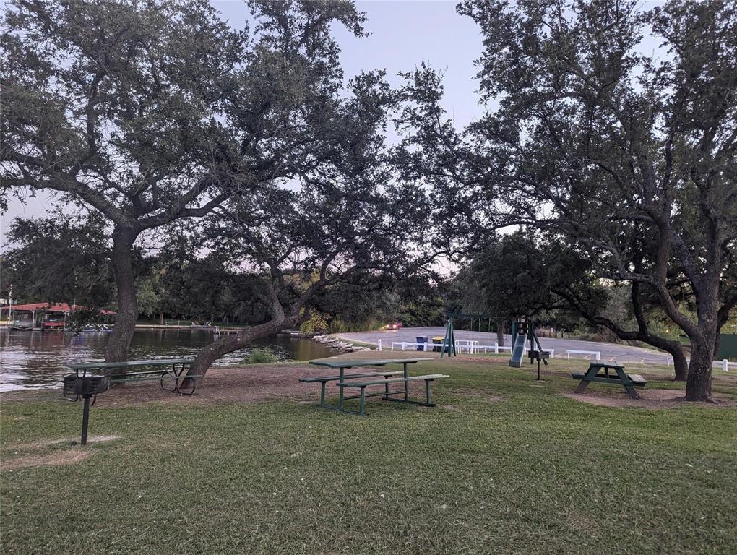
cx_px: 368
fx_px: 512
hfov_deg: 71.5
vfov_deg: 56.9
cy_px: 278
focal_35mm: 24
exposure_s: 1/50
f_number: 1.85
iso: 280
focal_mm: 6.81
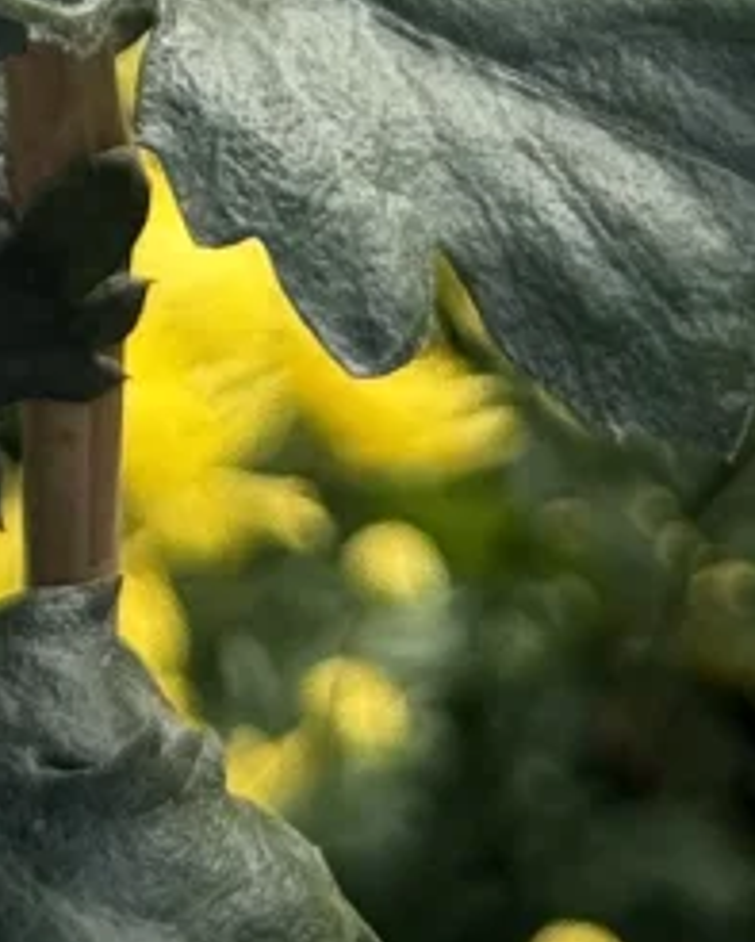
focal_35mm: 274
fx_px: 7648
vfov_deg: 6.5
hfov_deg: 5.5
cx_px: -698
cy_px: -1784
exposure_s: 1/2088
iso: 80
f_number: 1.78
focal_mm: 6.76
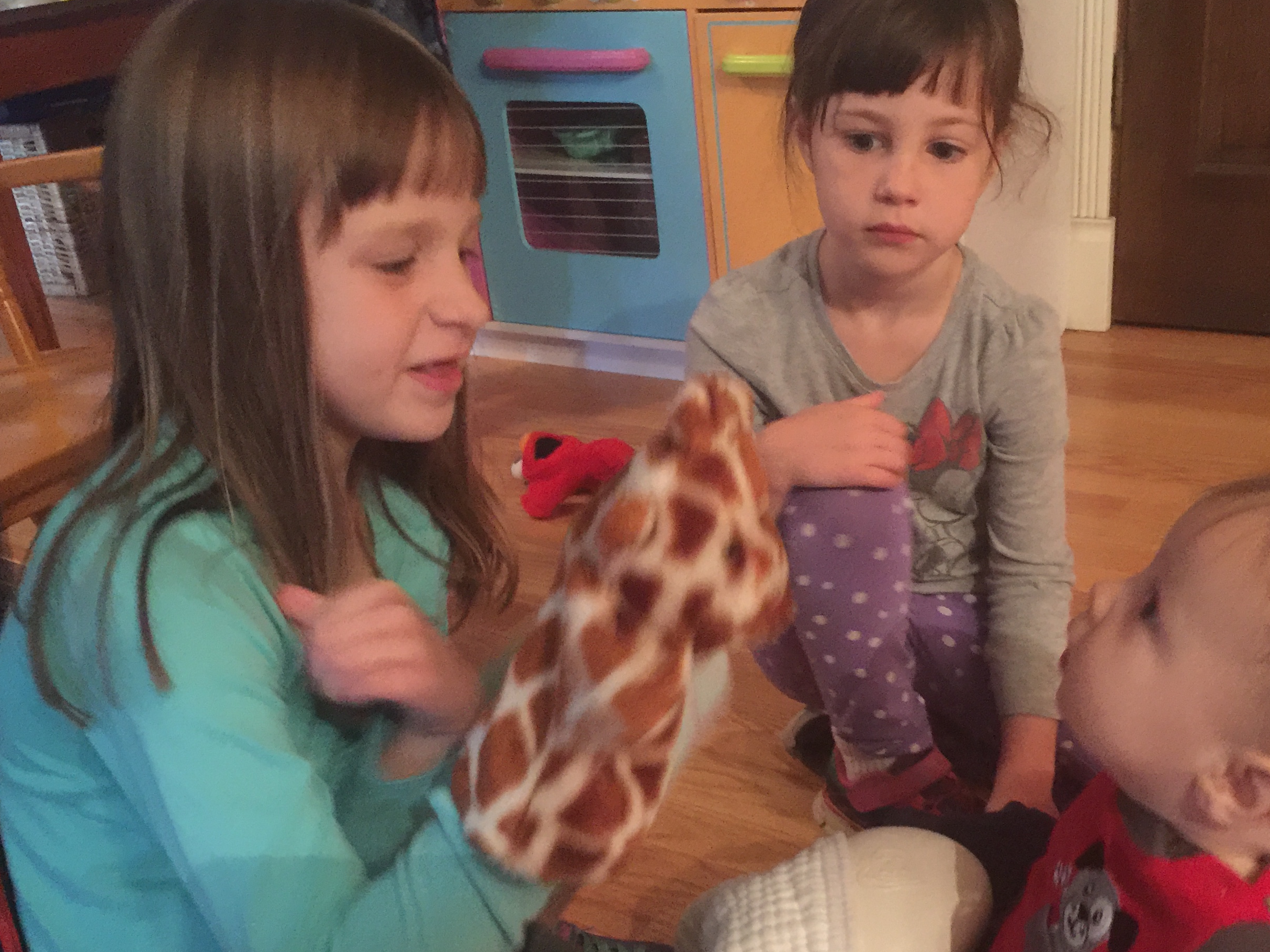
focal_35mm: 39
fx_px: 1431
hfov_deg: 47.6
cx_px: 763
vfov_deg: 36.7
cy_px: 576
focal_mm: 4.15
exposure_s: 1/4
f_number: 2.2
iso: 160
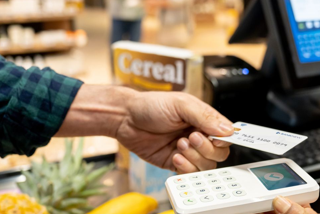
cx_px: 180
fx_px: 444
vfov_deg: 27.0
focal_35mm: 50
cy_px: 89
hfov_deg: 39.5
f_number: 2.8
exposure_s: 1/125
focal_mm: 25
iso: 640
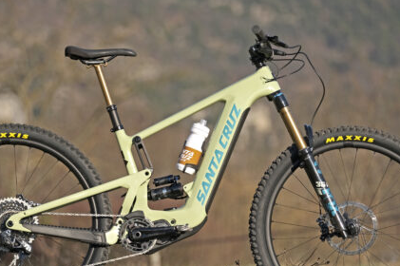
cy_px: 153
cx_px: 174
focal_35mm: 314
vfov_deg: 4.4
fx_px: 3486
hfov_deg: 6.6
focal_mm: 129.2
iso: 160
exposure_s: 1/1900
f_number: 2.8
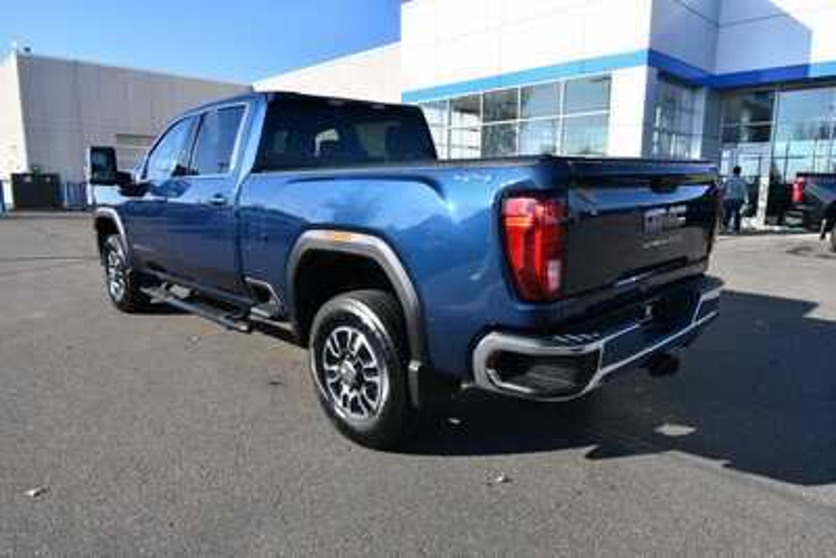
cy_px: 279
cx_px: 418
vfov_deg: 57.3
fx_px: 511
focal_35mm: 22
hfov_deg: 78.6
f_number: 8
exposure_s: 1/250
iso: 110
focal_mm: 15
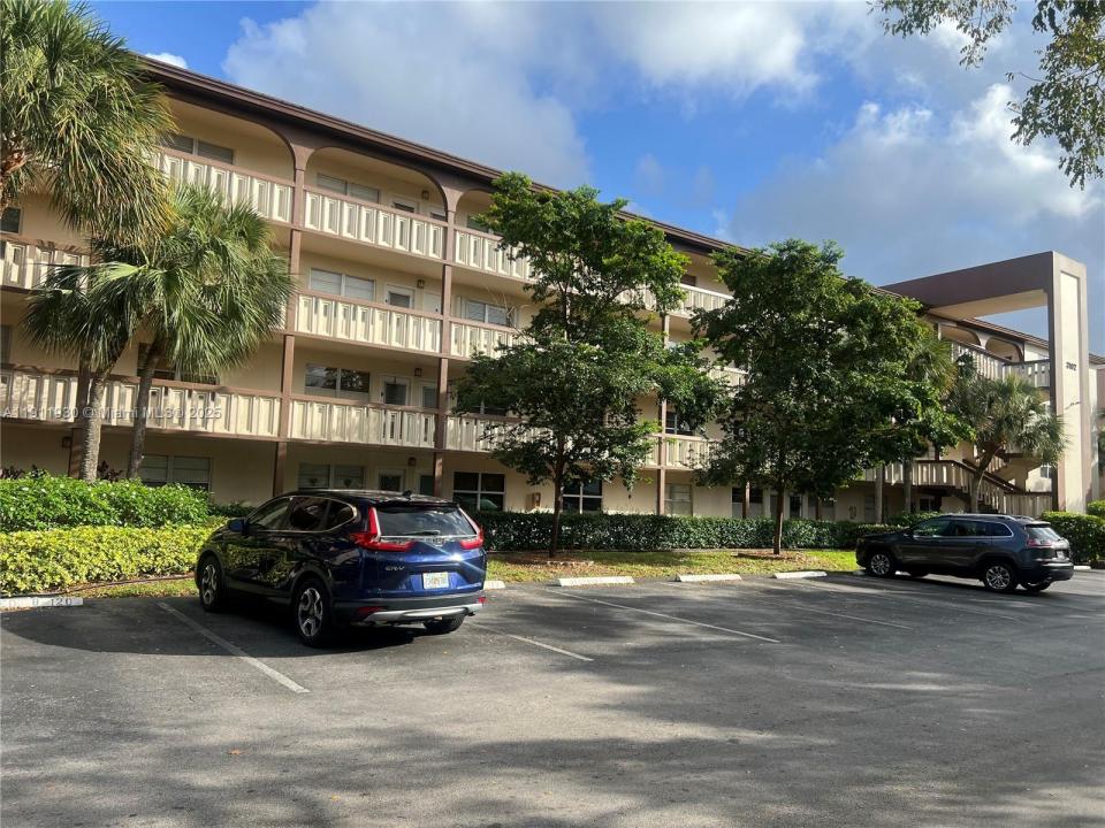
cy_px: 414
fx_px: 830
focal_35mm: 26
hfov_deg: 67.3
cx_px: 552
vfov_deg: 53.1
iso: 50
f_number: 1.5
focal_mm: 5.7
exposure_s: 1/1901
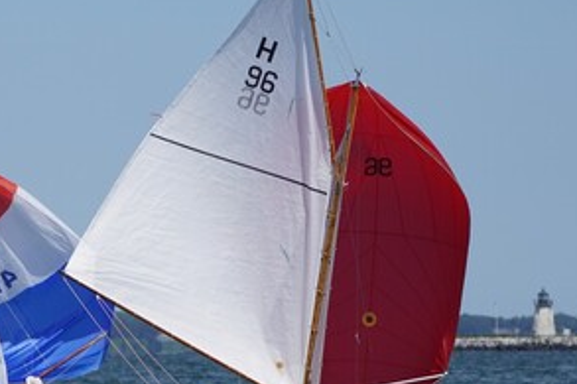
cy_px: 247
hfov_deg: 3.4
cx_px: 8
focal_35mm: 615
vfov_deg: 2.2
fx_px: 9851
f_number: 5
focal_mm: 150
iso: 125
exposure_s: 1/1600
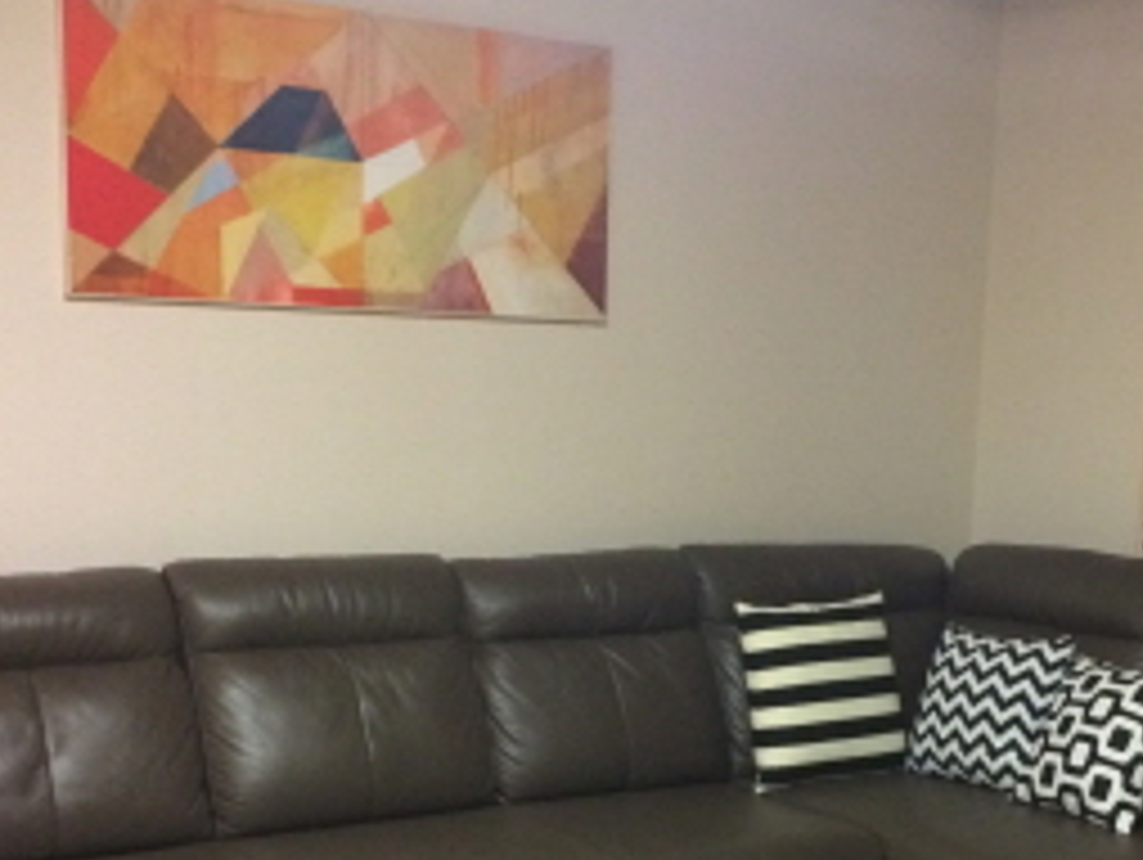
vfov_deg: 25.3
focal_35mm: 57
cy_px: 669
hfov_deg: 33.4
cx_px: 770
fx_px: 1884
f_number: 2.2
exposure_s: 1/30
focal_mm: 4.15
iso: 320
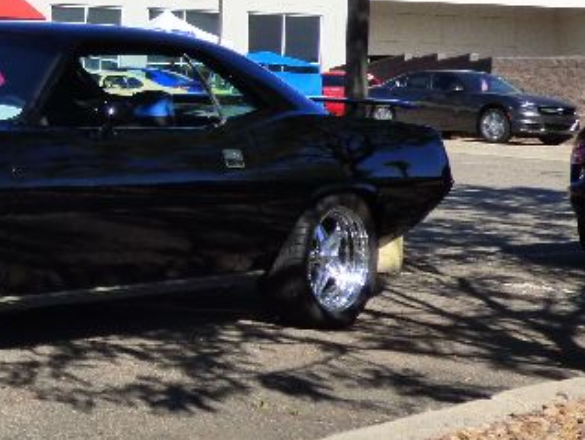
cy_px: 53
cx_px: -107
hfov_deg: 21.9
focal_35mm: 83
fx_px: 1404
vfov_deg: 17.6
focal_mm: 5.78
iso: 250
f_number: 3.4
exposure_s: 1/1600
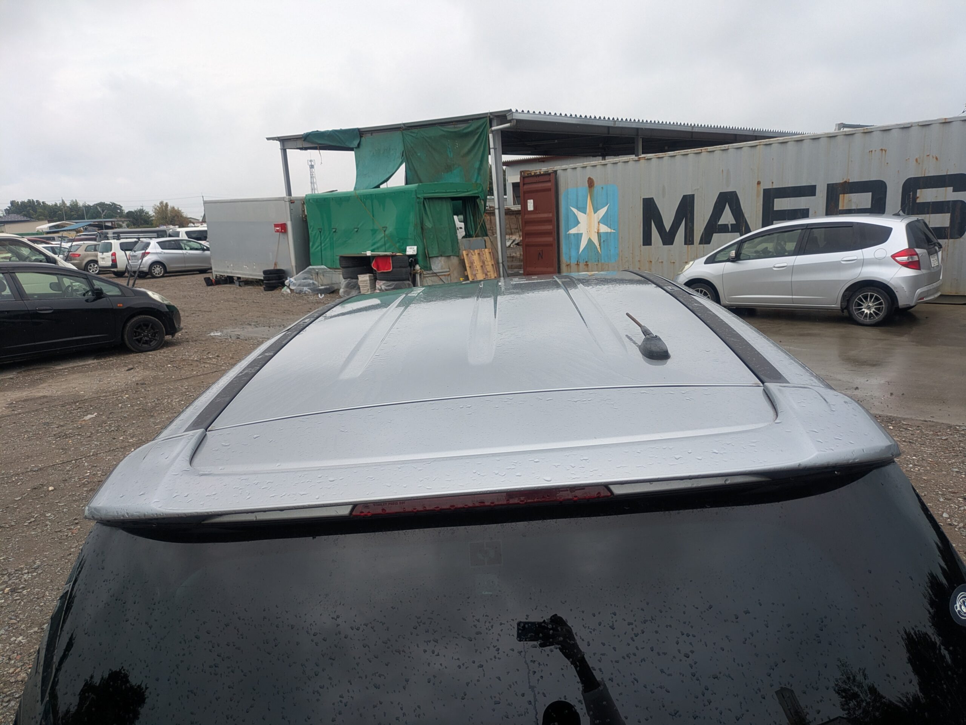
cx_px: 483
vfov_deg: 54.9
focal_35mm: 25
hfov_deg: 69.4
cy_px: 362
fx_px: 698
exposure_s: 1/756
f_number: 1.89
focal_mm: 5.43
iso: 52
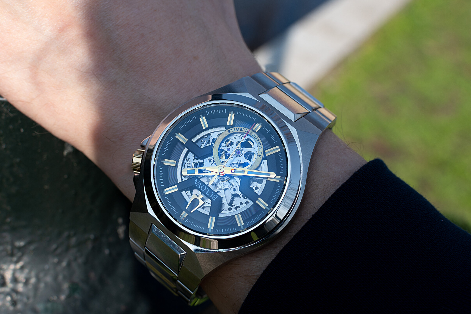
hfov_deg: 38.2
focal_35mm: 52
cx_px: 236
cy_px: 157
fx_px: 680
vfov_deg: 26.0
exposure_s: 1/200
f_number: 7.1
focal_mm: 35
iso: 125
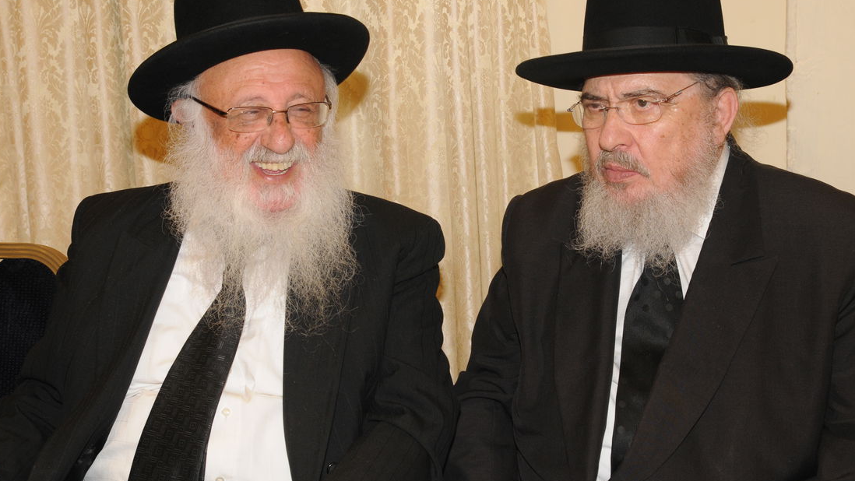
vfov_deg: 17.7
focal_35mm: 68
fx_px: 1542
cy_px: 238
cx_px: 435
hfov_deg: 31.0
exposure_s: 1/60
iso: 400
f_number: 5.6
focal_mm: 34
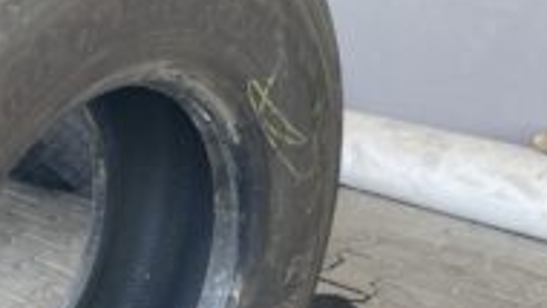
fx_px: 929
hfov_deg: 29.9
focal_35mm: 64
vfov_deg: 18.6
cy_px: 263
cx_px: -37
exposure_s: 1/121
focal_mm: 4.25
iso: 80
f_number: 1.8
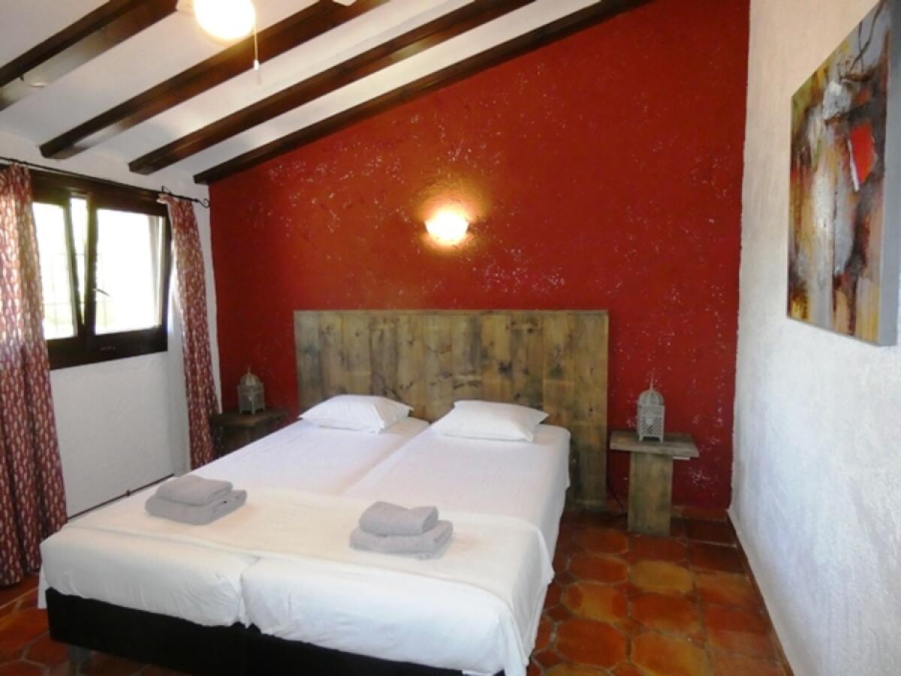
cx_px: 450
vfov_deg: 66.0
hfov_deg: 81.7
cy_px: 338
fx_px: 521
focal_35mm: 20
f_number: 2.8
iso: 800
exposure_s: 1/60
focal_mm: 3.6
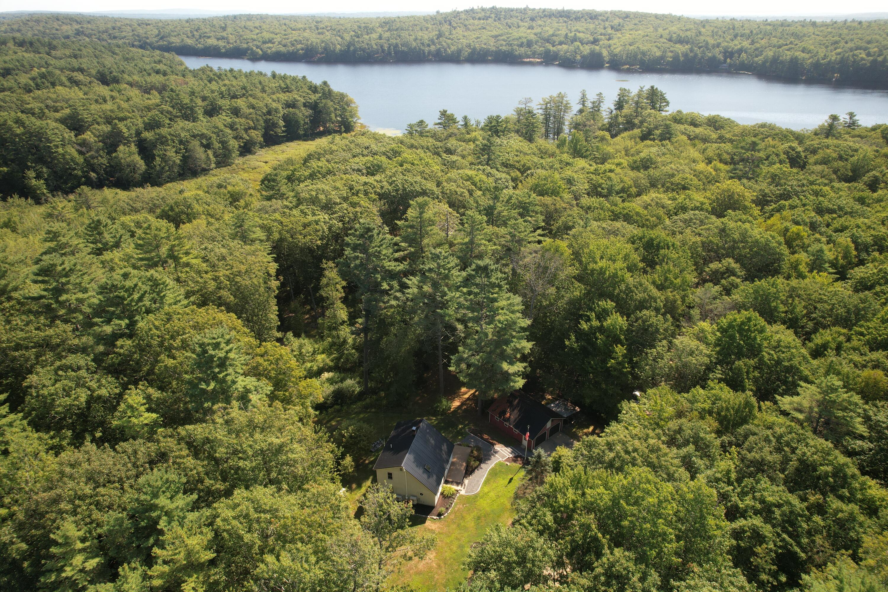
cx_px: 444
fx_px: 543
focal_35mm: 22
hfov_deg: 78.6
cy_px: 296
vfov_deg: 57.2
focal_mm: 8.38
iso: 100
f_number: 2.8
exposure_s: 1/200
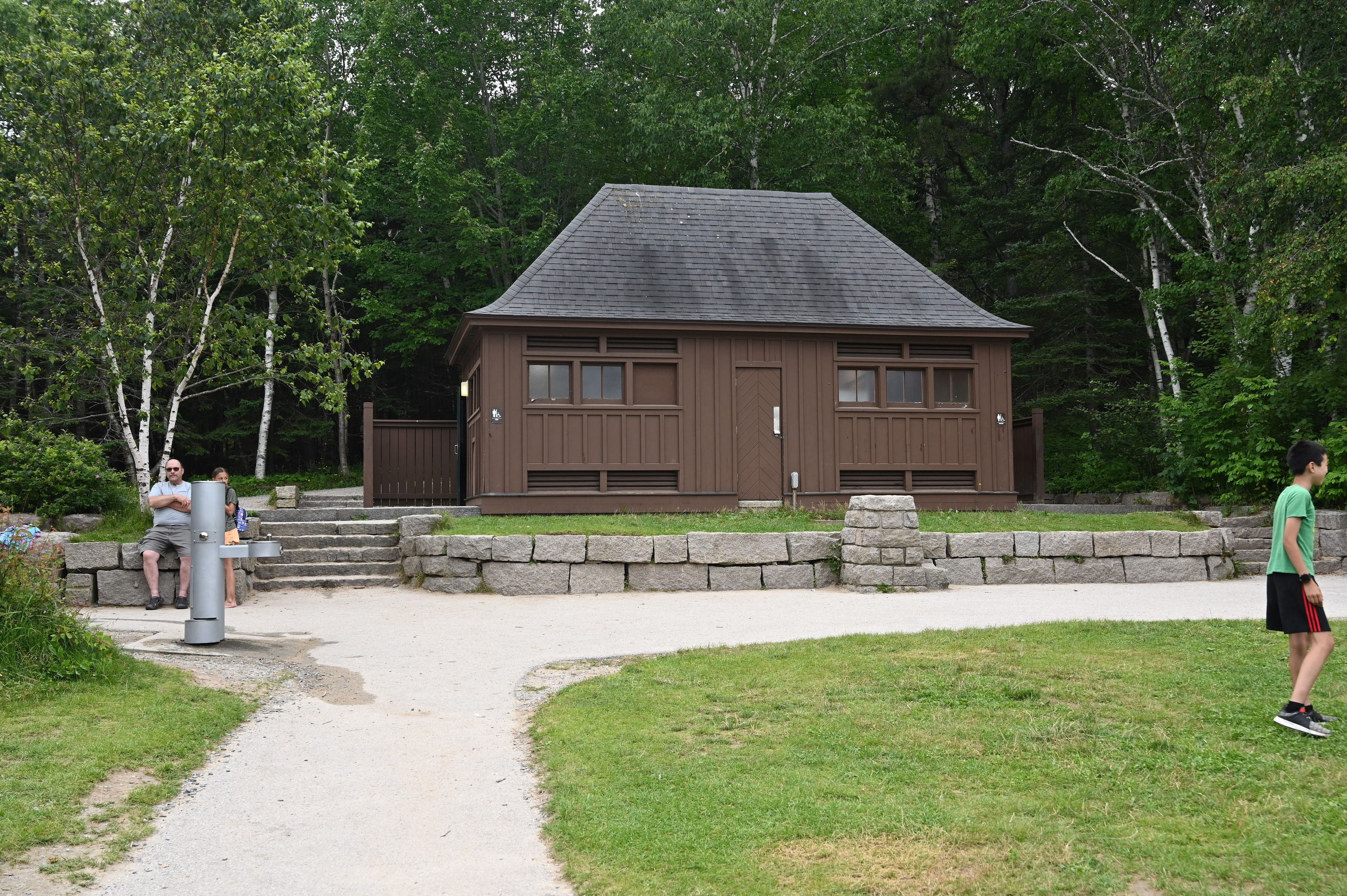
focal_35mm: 35
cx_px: 674
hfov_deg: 54.5
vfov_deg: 37.8
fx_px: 1309
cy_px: 448
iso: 400
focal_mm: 35
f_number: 6.3
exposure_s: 1/160
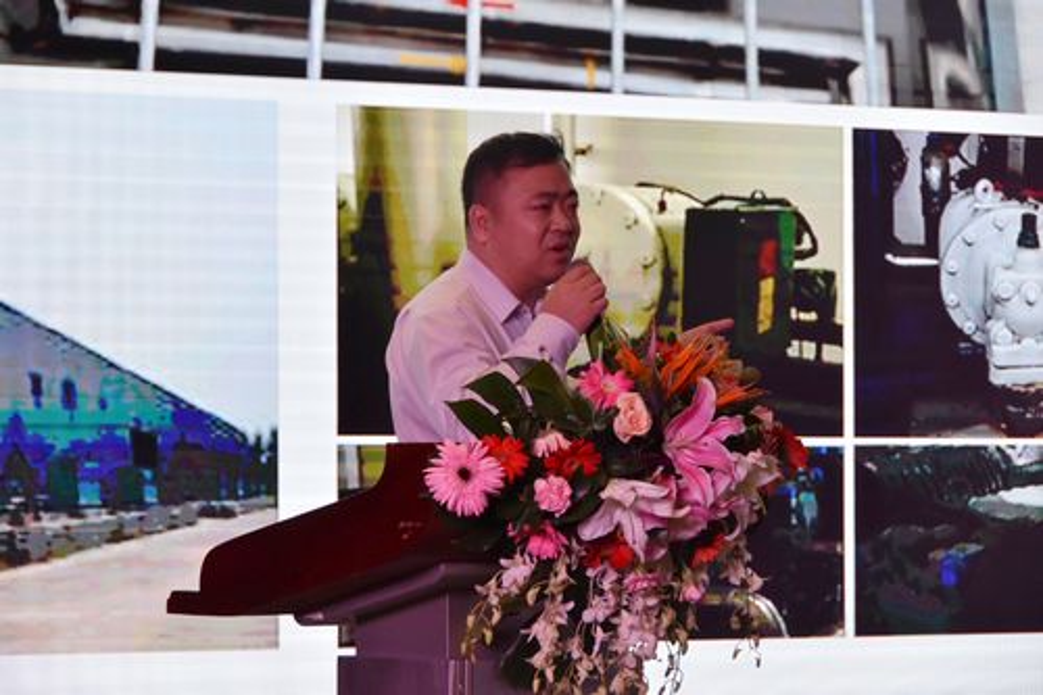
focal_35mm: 142
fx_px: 4127
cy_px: 348
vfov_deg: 9.6
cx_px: 522
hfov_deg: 14.4
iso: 800
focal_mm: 95
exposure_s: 1/160
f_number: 6.3
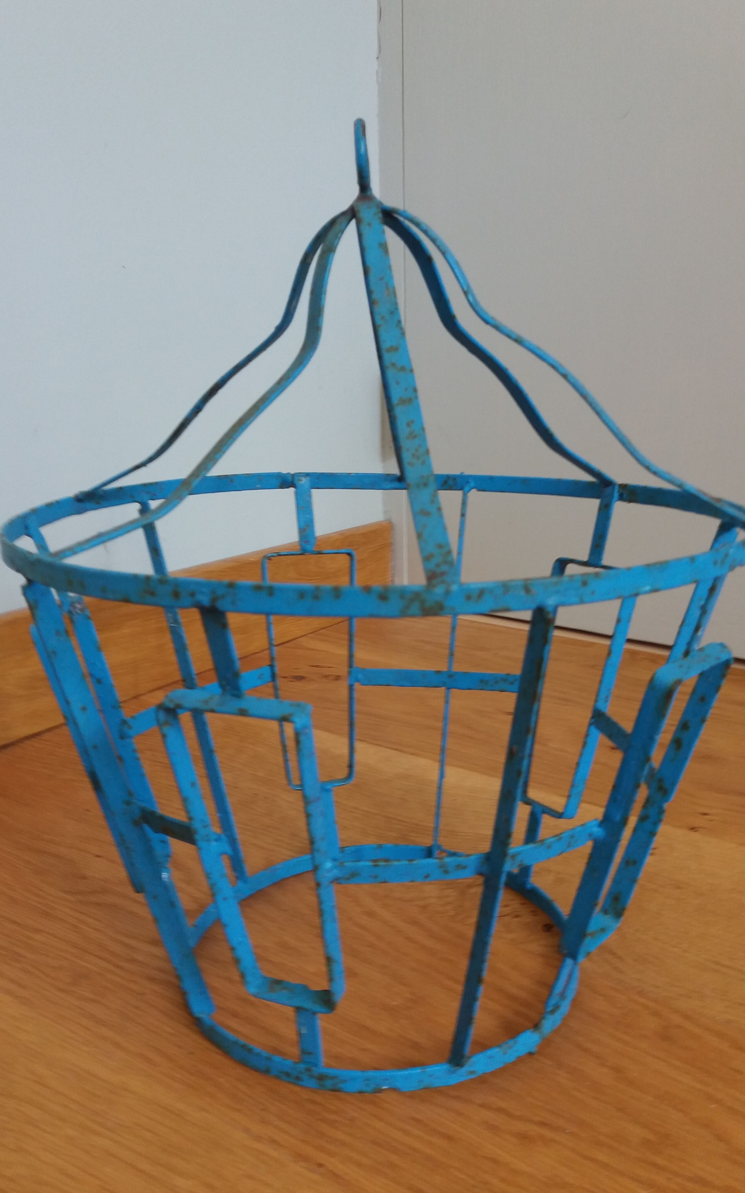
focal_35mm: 30
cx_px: 388
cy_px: 600
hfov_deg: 41.8
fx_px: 975
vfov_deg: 62.9
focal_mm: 3.7
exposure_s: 1/30
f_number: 1.9
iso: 80
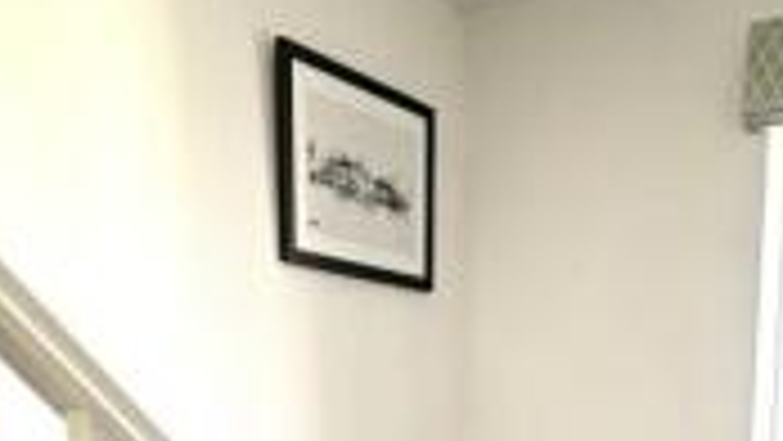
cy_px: 740
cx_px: 551
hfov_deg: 39.8
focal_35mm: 51
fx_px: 1059
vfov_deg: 19.2
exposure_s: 1/102
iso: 125
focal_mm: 2.22
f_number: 2.2
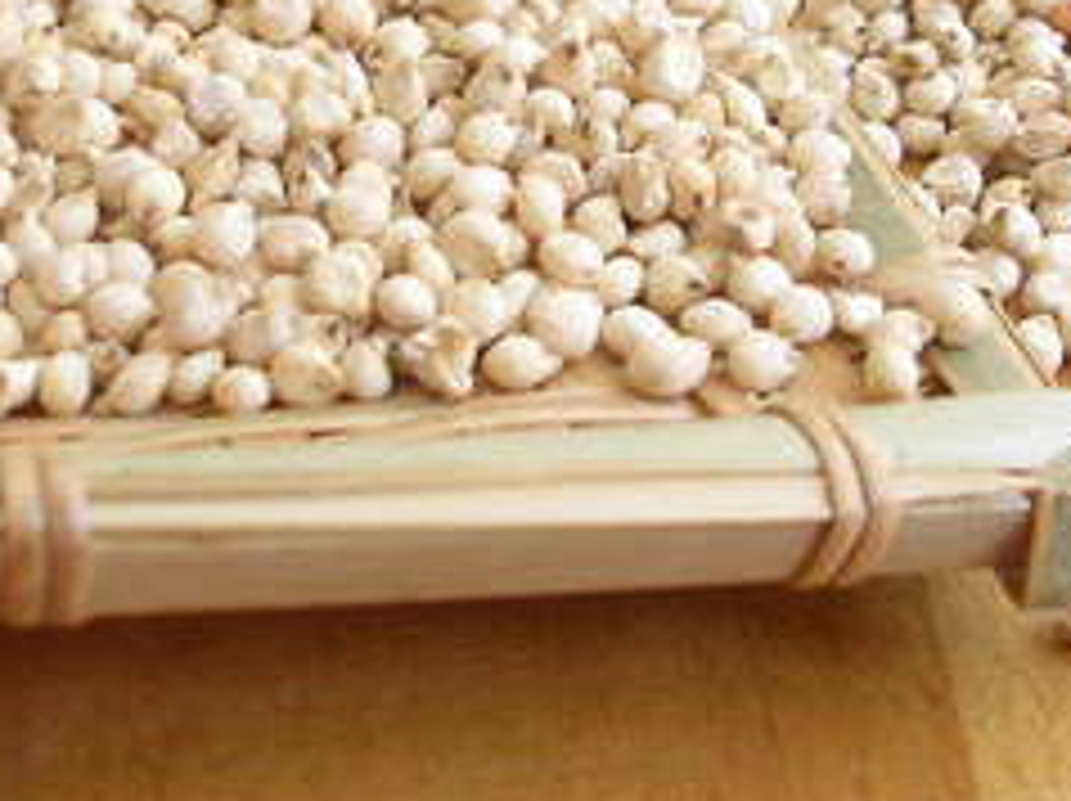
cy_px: 79
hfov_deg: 24.4
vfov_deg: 18.1
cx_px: 464
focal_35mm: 80
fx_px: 2473
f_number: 2.8
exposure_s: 1/40.5
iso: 50
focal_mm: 5.8
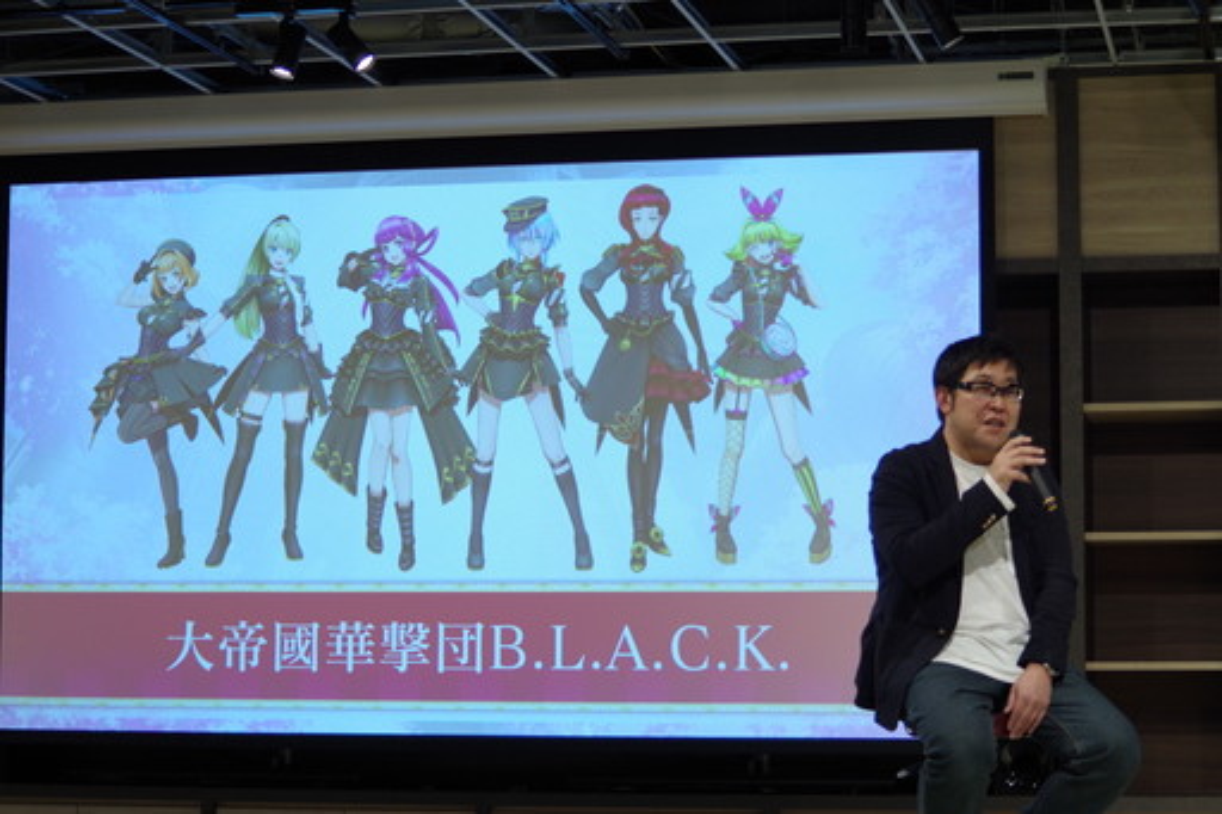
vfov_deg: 16.6
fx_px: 2782
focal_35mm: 82
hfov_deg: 24.8
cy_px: 407
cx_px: 611
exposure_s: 1/100
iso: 800
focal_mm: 55
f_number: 4
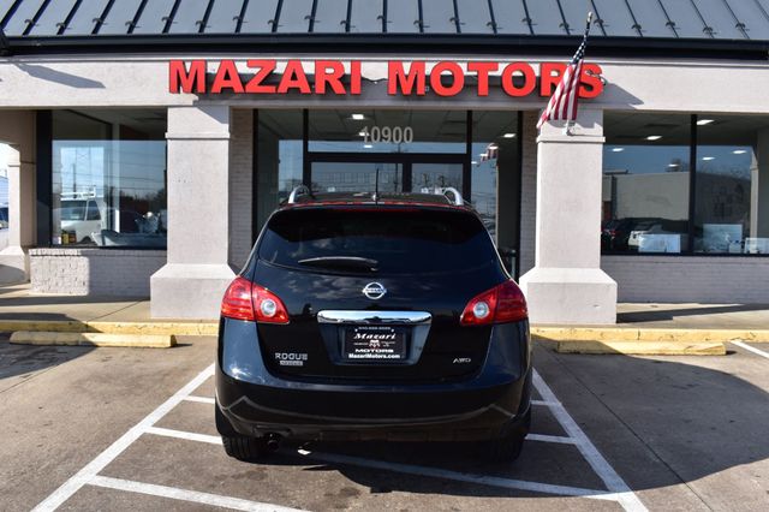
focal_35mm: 33
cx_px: 384
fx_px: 705
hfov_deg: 57.2
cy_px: 256
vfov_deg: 39.9
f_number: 11
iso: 400
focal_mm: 22
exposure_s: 1/400
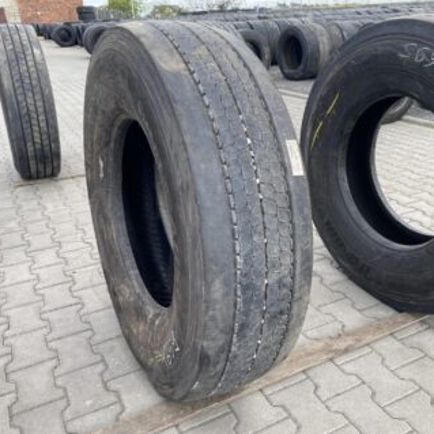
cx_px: 234
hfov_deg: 52.5
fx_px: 440
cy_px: 217
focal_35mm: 31
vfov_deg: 52.5
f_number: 1.8
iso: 32
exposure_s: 1/271
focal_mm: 4.25
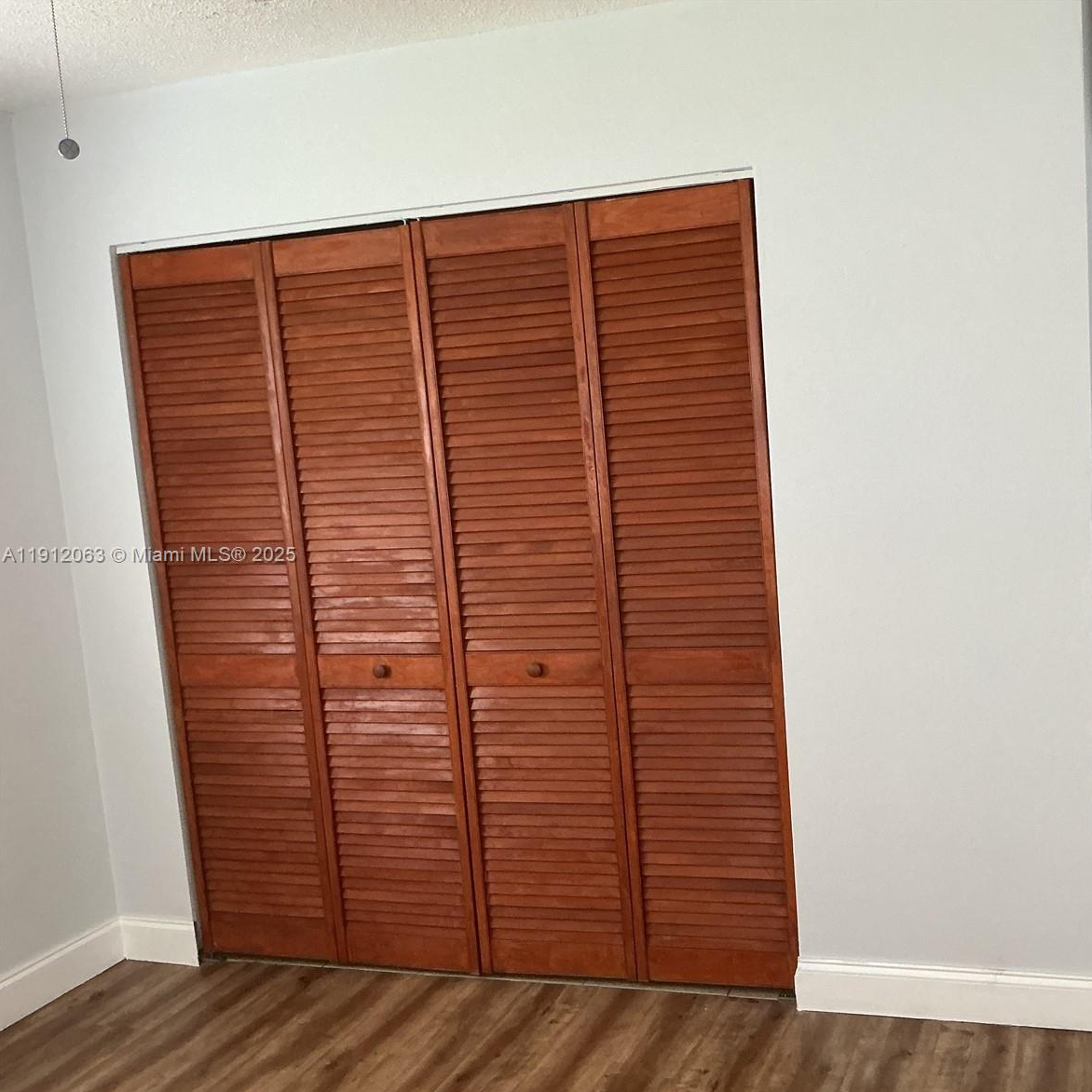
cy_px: 556
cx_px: 744
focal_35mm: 35
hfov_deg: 46.3
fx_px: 1249
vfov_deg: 47.2
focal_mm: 3
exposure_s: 1/60
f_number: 1.8
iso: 125
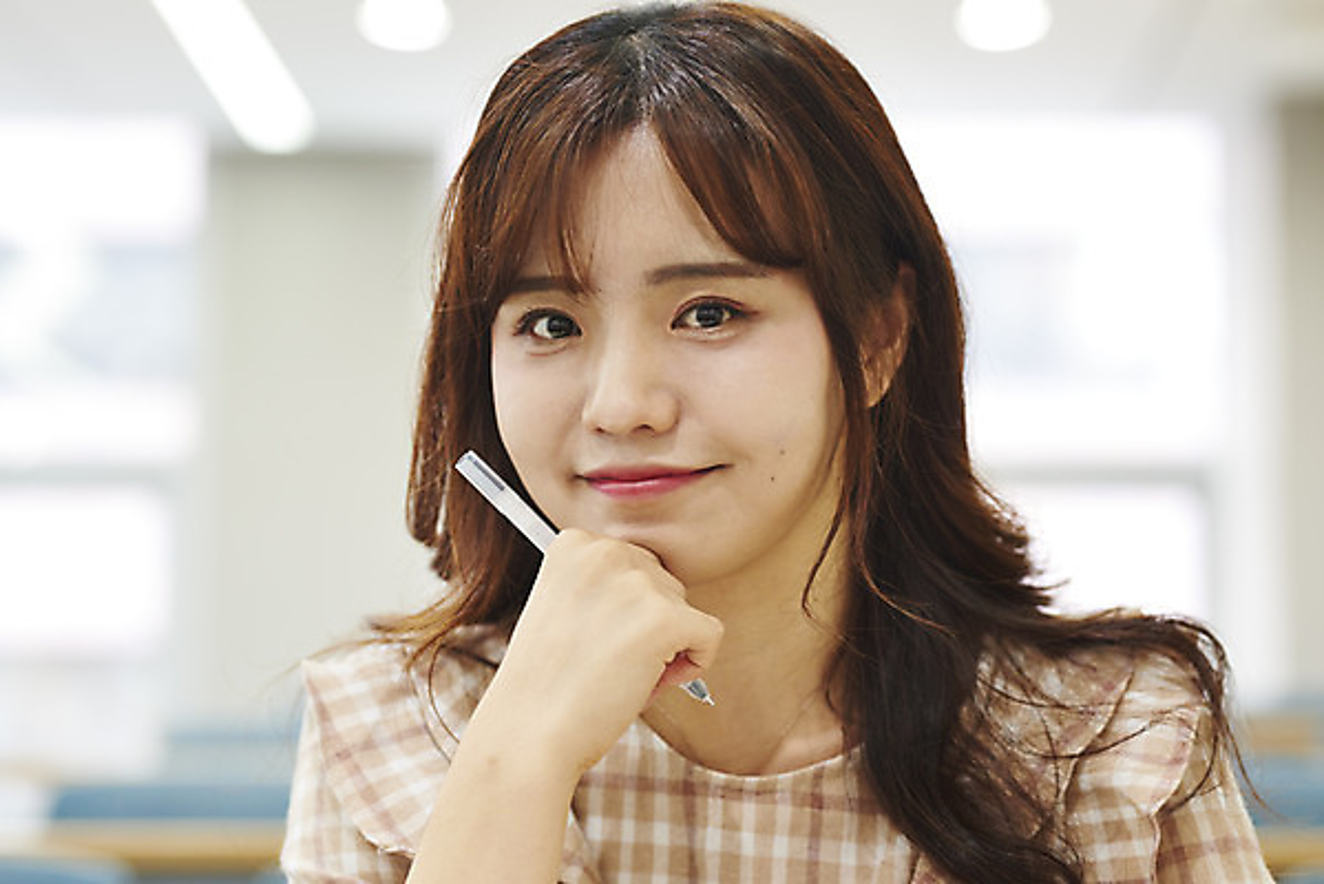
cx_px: 662
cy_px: 442
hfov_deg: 23.9
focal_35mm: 85
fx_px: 3127
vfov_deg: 16.1
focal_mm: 85
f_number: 2.8
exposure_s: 1/80
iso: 1000
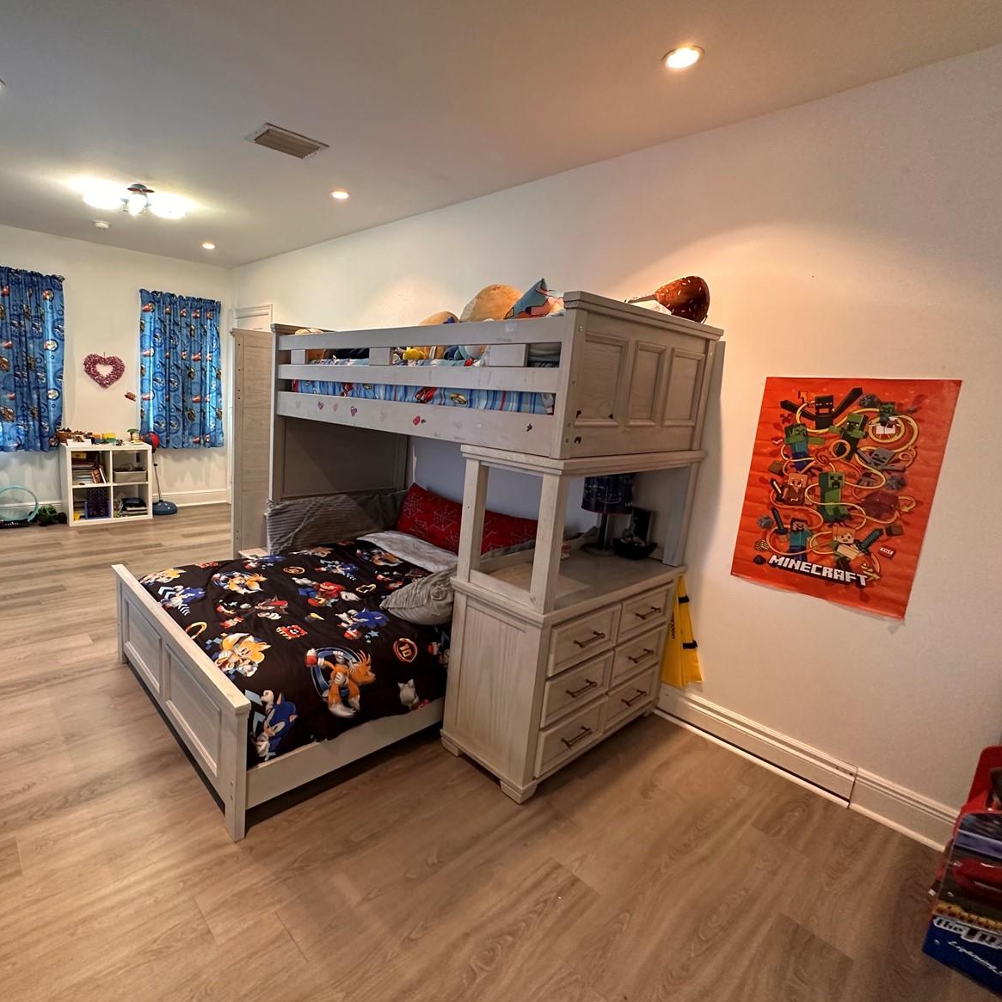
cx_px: 378
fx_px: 557
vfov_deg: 84.0
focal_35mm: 17
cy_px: 489
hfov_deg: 82.4
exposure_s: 1/60
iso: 320
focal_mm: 2.22
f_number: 2.2
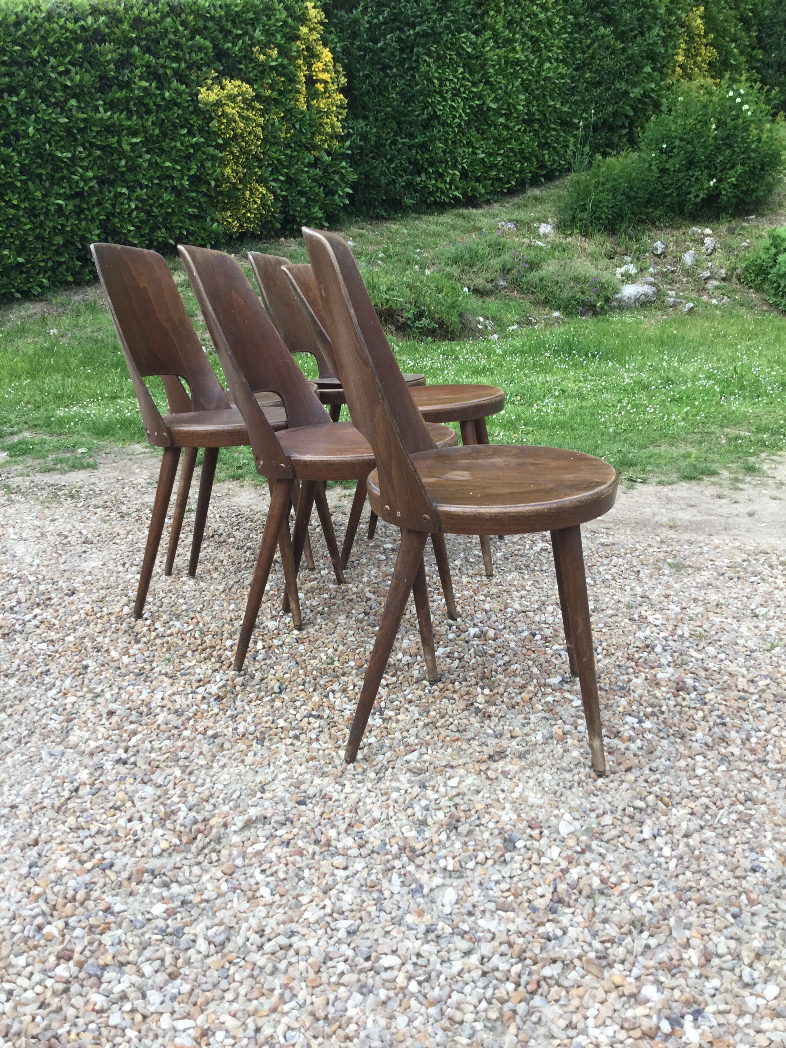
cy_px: 524
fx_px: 939
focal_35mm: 31
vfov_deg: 58.4
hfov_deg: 45.4
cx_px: 393
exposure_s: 1/100
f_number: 2.4
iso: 40
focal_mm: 3.3
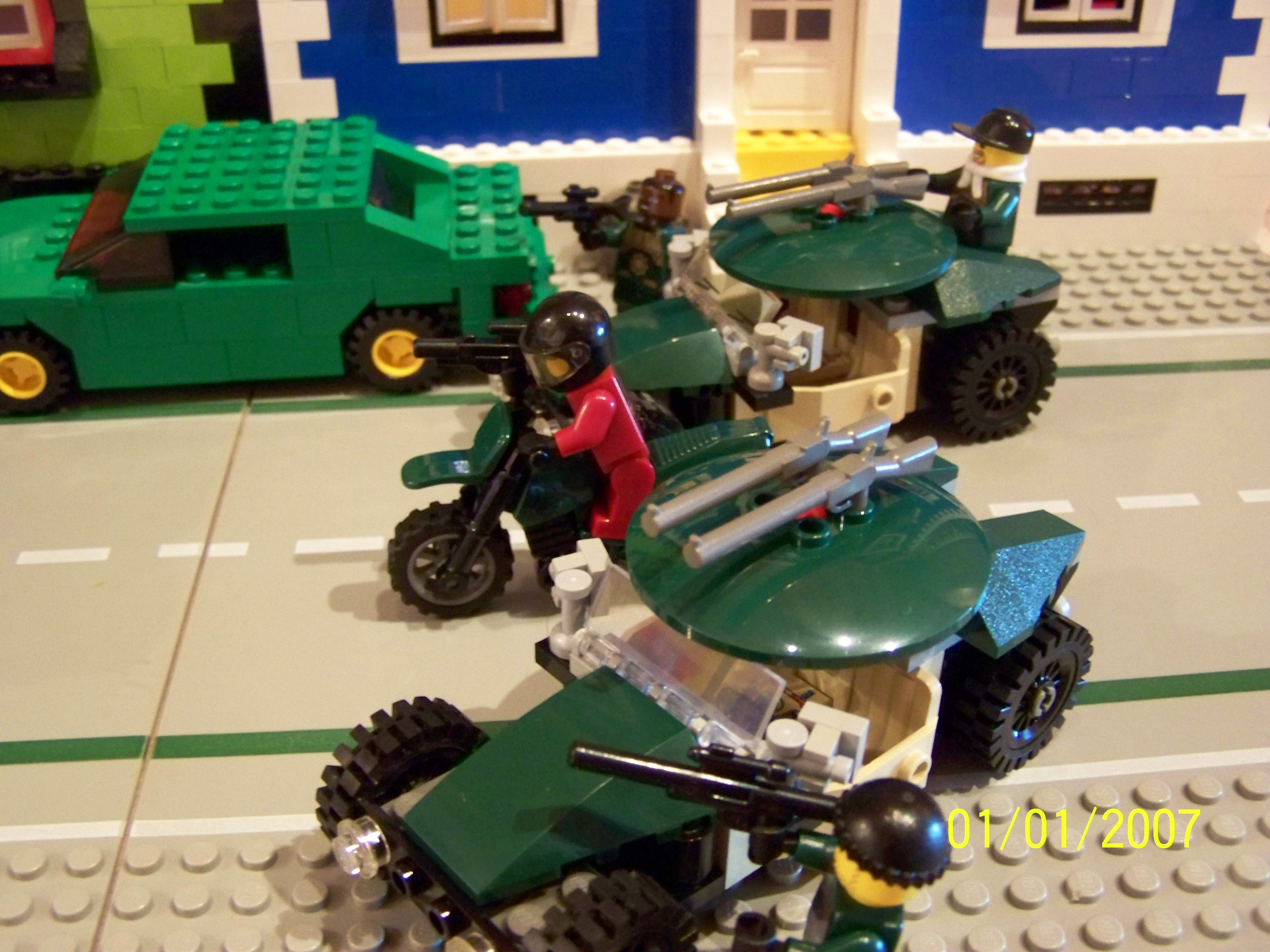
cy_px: 476
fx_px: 1394
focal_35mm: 38
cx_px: 635
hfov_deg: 49.0
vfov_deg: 37.7
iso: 400
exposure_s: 1/5
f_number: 2.8
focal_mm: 6.3
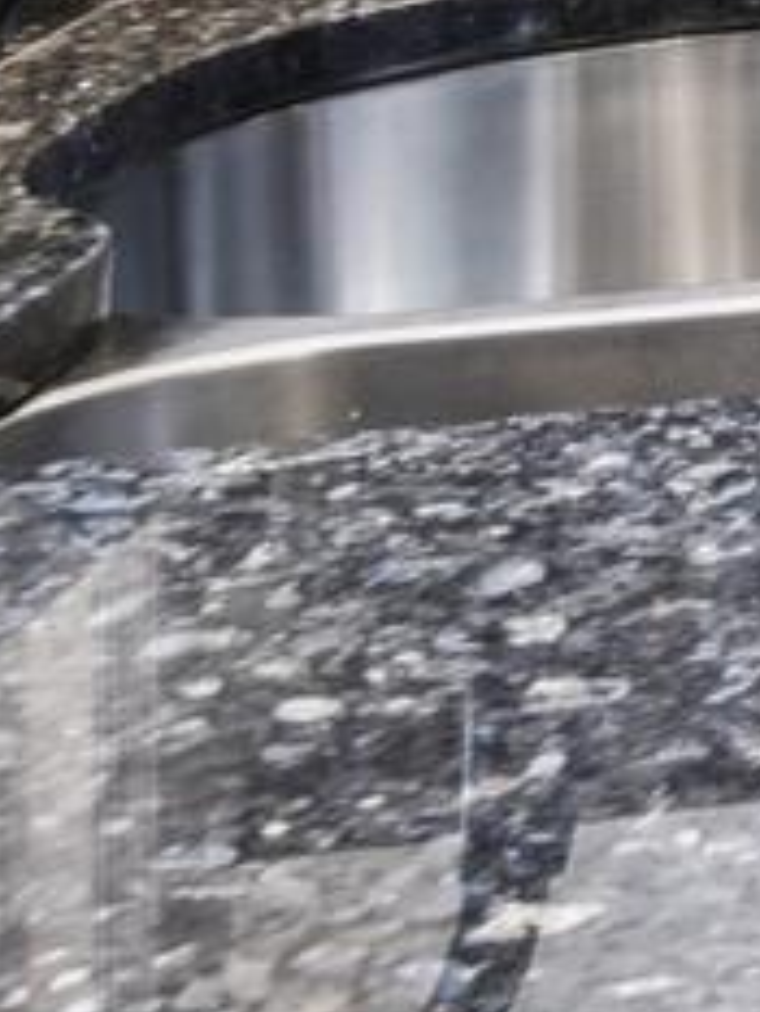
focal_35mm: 135
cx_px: 3913
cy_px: -1032
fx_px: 3948
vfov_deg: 12.7
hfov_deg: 6.1
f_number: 8
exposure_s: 1/6
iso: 400
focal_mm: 16
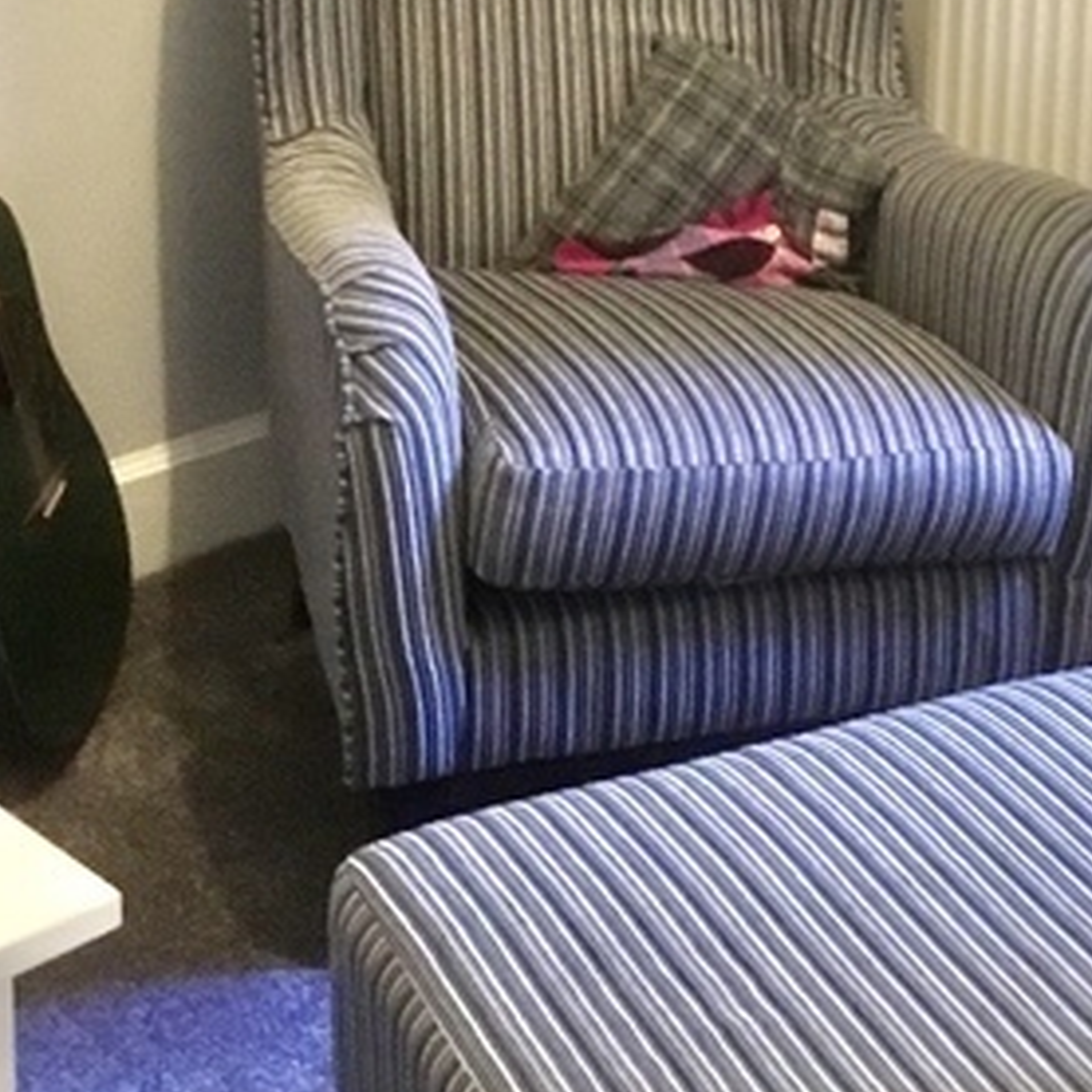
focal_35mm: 76
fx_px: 2712
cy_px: -63
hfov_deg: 22.6
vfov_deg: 21.7
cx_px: 777
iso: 400
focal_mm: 3.3
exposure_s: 1/17
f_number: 2.4
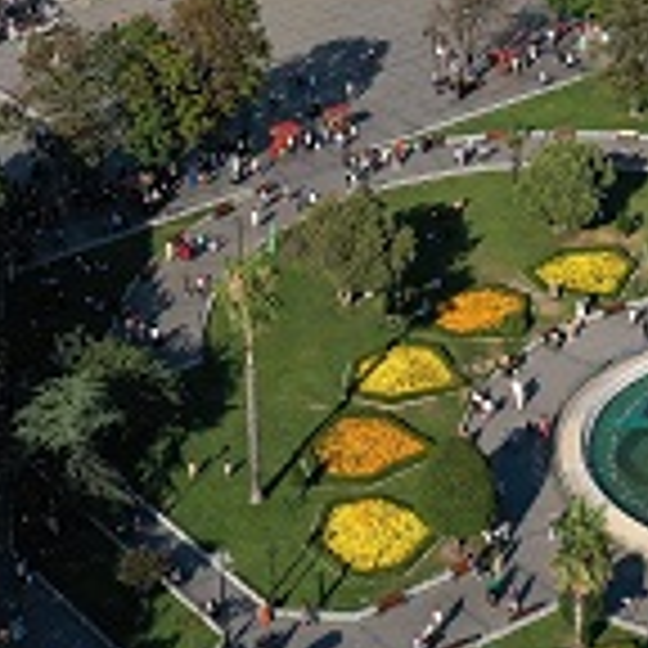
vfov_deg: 17.1
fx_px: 2097
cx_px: 594
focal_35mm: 99
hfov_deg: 17.3
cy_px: -40
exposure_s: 1/2000
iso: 400
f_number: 6.3
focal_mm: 10.26
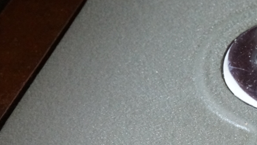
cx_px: 295
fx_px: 999
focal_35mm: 147
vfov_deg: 8.1
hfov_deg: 14.3
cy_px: 215
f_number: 13
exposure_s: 1/6
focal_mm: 31
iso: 3200
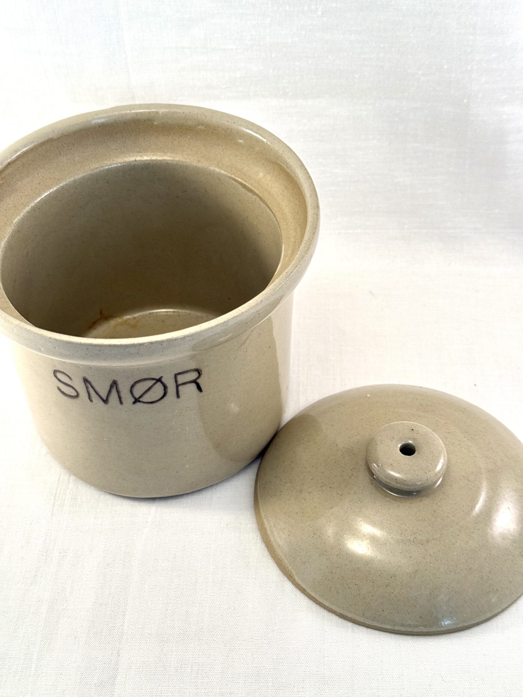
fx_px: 967
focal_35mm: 48
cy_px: 348
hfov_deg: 30.3
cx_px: 262
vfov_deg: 39.7
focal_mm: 6.76
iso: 50
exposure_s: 1/100
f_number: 1.78
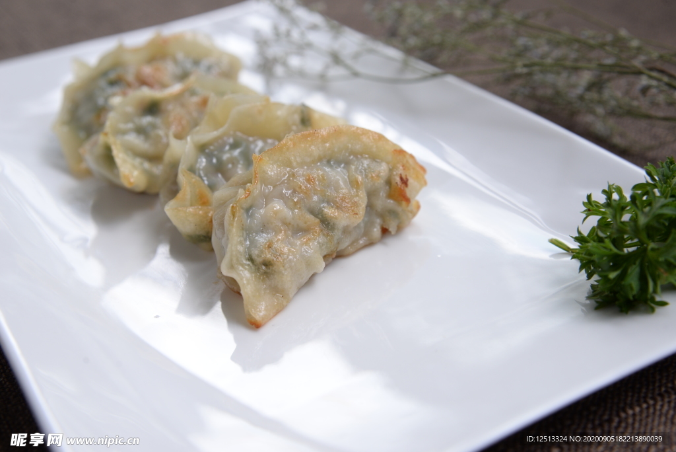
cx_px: 338
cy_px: 226
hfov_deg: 32.4
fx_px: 1165
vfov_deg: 21.9
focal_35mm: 62
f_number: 9
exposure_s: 1/125
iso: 400
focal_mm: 62
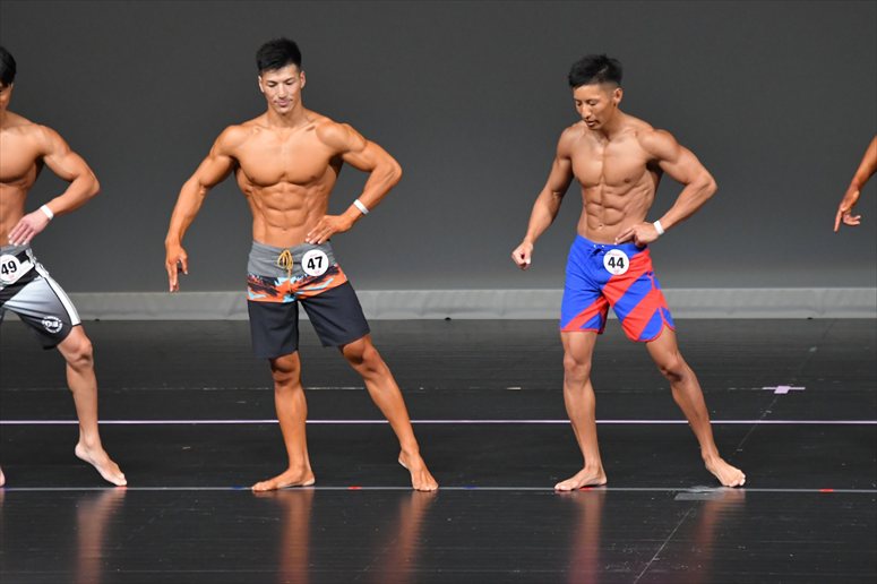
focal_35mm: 300
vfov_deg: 4.6
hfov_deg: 6.9
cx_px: 438
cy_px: 292
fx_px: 7305
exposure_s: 1/400
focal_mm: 200
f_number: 5.6
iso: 4000
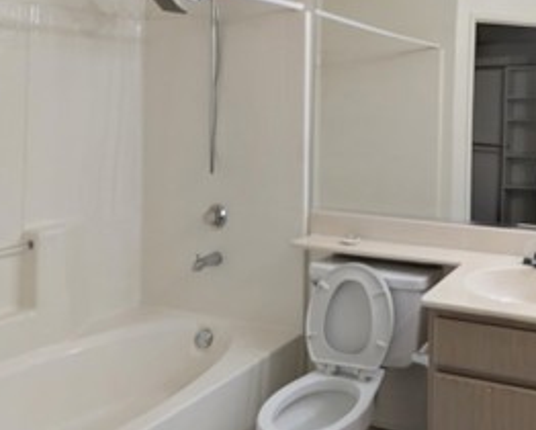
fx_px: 492
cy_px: 103
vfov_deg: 45.4
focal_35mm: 31
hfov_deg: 50.2
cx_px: 491
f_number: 2.2
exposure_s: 1/120
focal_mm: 1.95
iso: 38
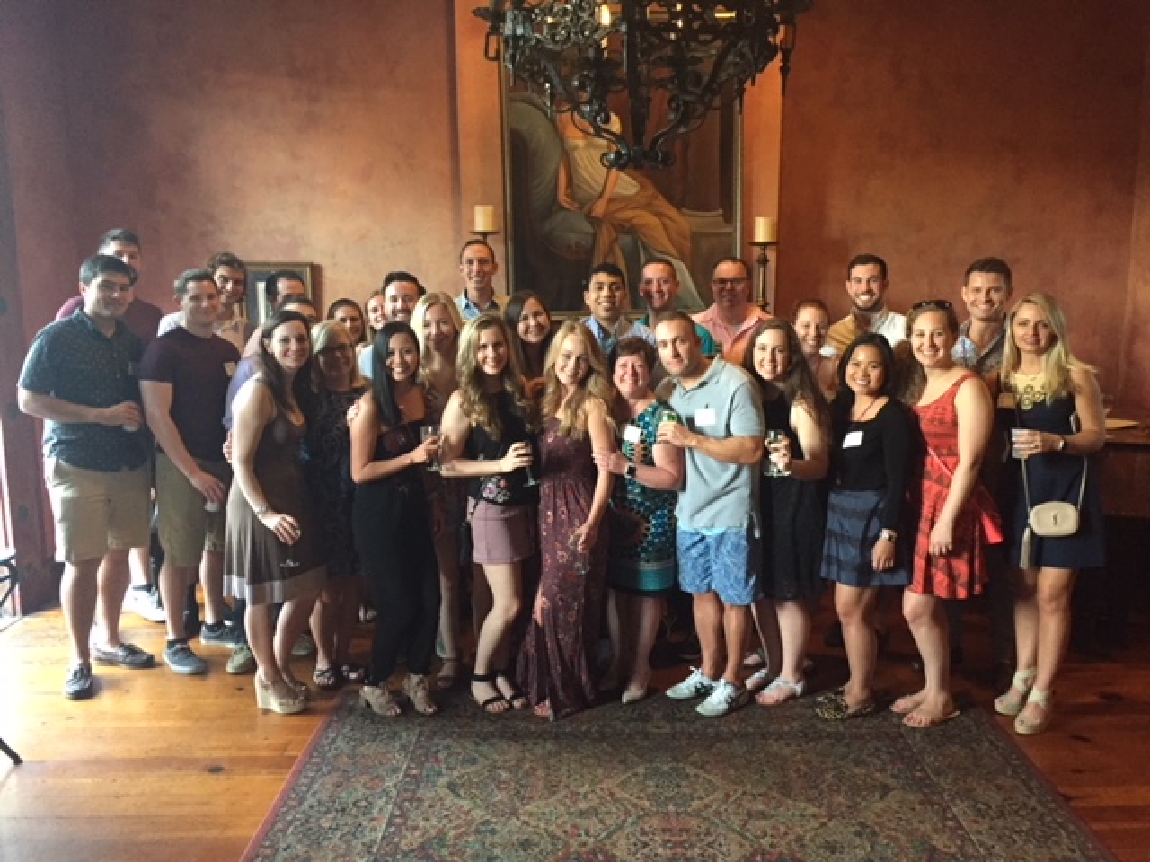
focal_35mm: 29
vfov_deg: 48.2
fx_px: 963
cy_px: 431
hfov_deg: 61.7
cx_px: 575
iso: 250
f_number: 2.2
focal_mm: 4.15
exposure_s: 1/30
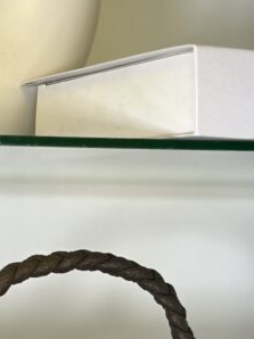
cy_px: 323
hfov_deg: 11.5
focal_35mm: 129
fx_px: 1264
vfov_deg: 15.1
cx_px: 71
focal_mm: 6.86
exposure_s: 1/172
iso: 80
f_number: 1.78
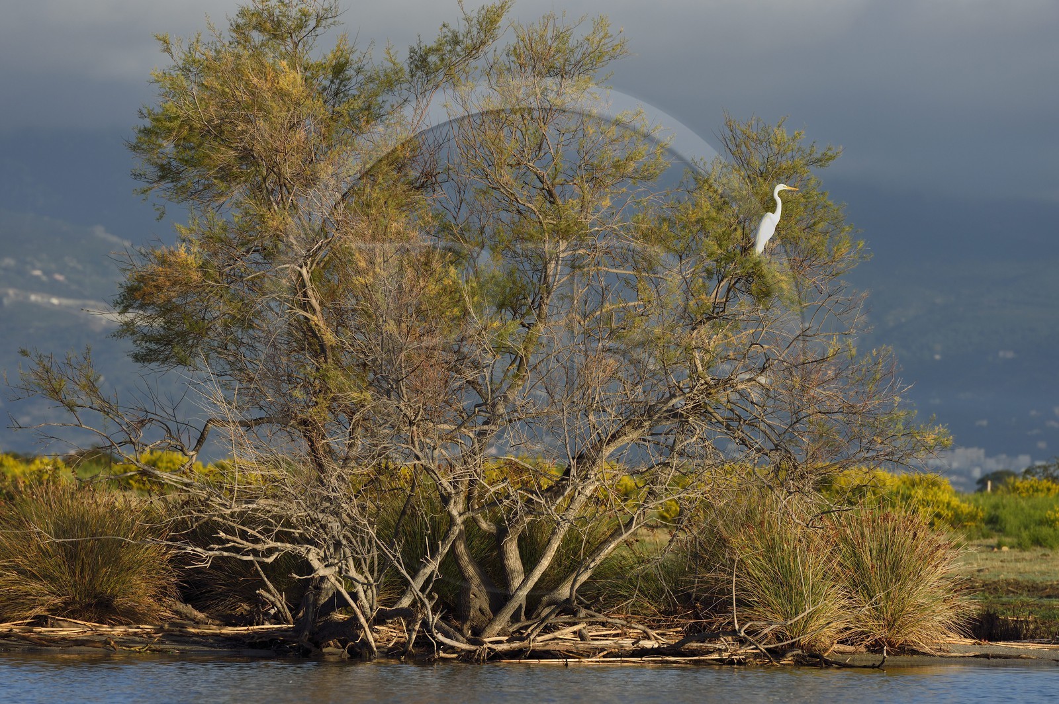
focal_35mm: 280
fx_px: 8230
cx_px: 530
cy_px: 352
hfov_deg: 7.4
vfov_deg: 4.9
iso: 400
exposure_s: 1/500
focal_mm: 280
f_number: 8
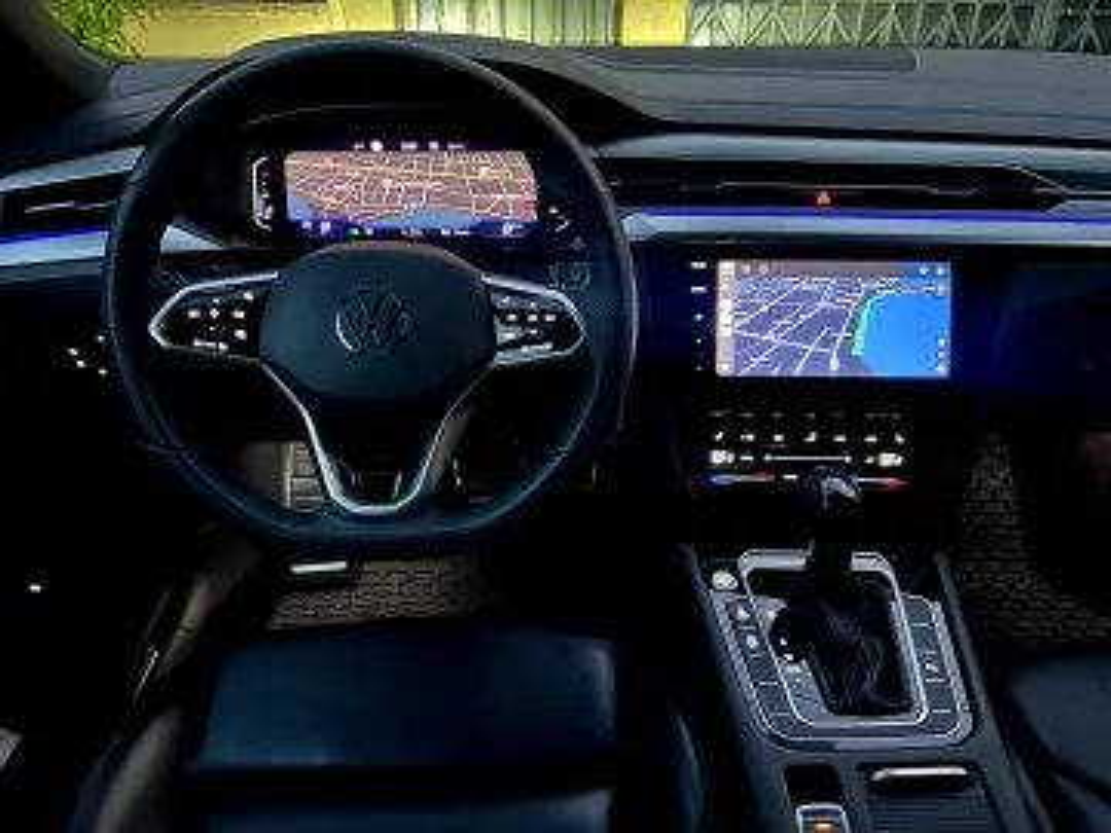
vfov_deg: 53.1
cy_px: 416
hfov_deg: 67.3
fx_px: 834
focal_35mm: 26
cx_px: 556
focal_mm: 5.7
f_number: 1.5
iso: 800
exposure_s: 1/9
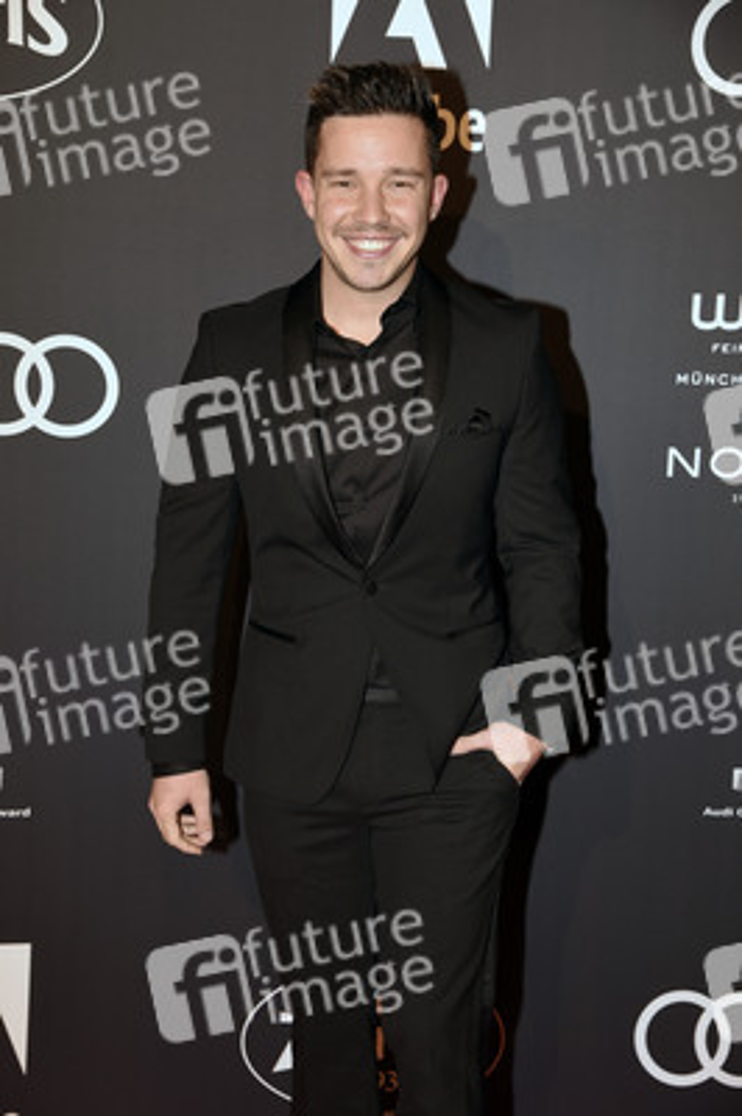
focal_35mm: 62
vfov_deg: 32.4
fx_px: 1920
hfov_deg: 21.9
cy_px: 558
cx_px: 371
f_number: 6.3
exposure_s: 1/100
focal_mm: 62
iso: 800
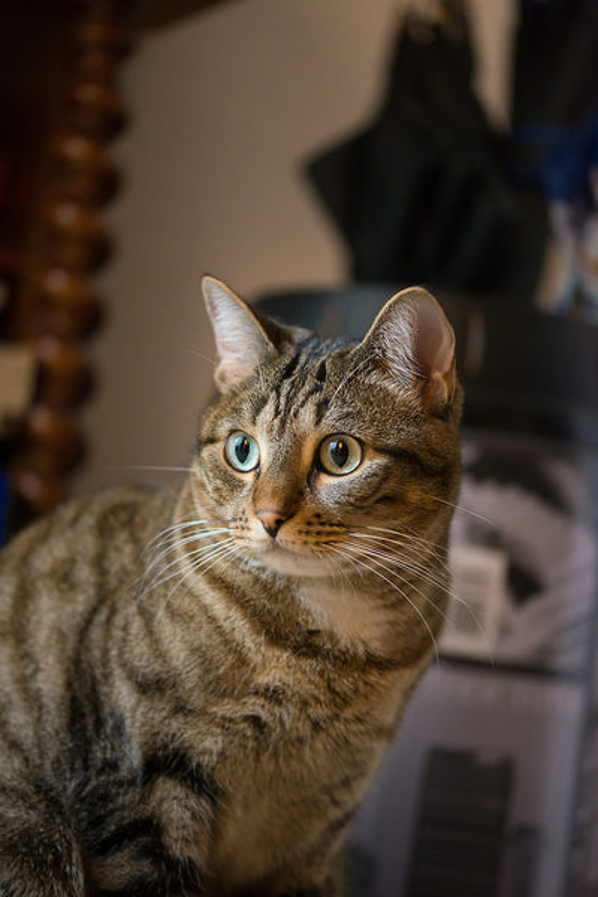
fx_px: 2616
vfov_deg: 19.5
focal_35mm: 105
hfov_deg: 13.0
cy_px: 448
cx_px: 299
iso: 3200
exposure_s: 1/25
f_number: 3.2
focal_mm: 105
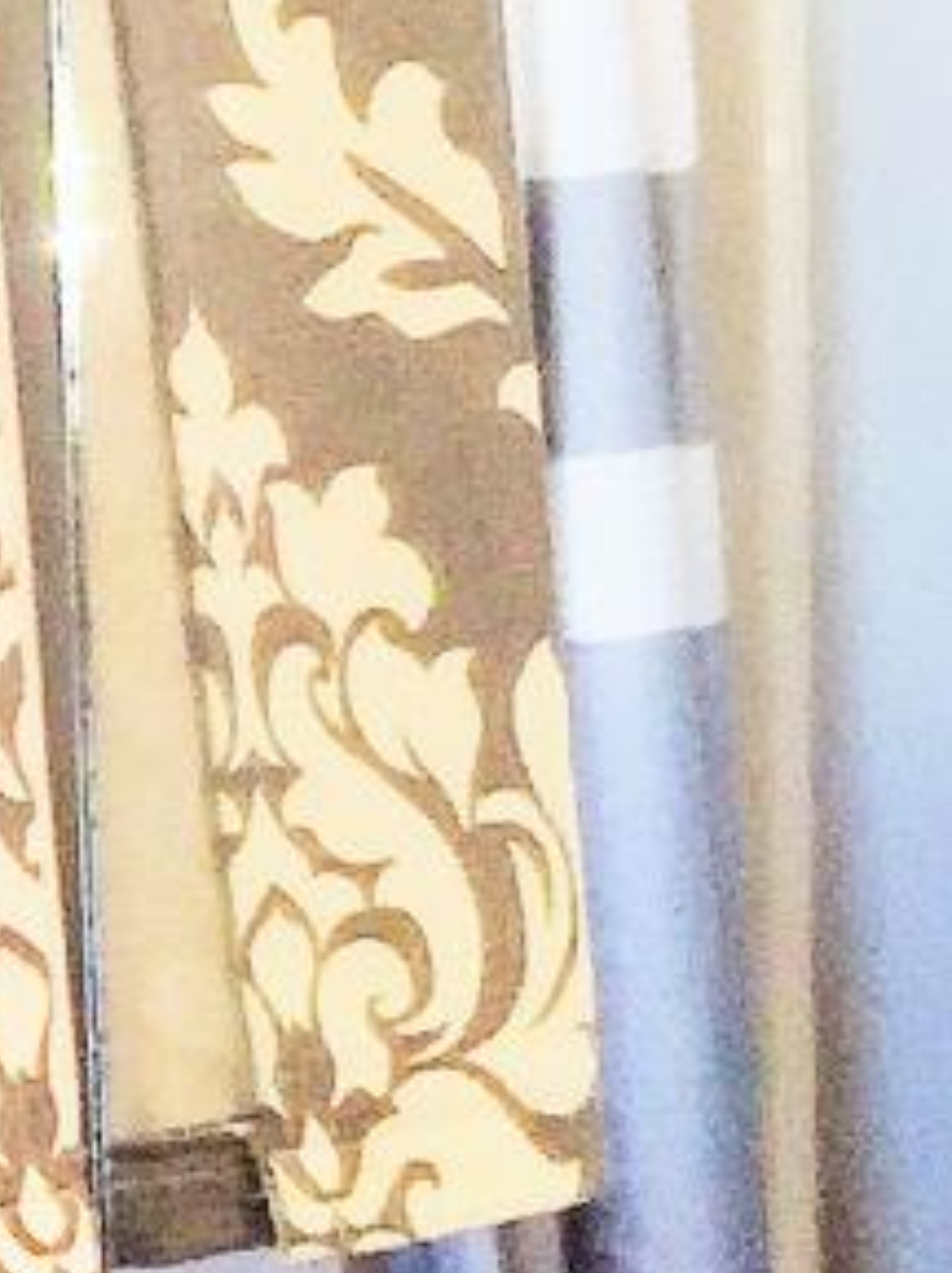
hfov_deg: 7.0
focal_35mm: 201
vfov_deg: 9.6
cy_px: 1824
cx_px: -1168
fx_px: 7387
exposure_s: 1/44
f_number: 2.2
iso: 32
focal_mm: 4.15
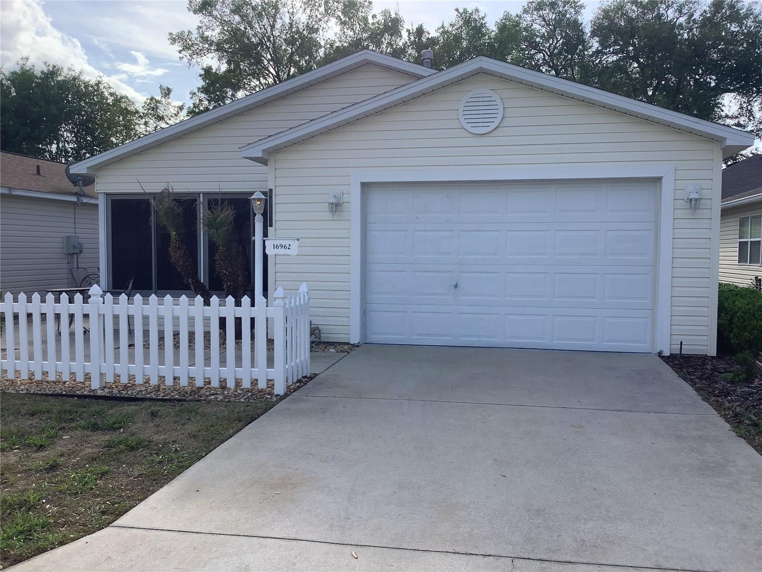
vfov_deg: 45.4
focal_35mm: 31
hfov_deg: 58.4
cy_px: 286
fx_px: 682
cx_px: 381
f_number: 2.4
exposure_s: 1/791
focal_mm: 3.3
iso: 25
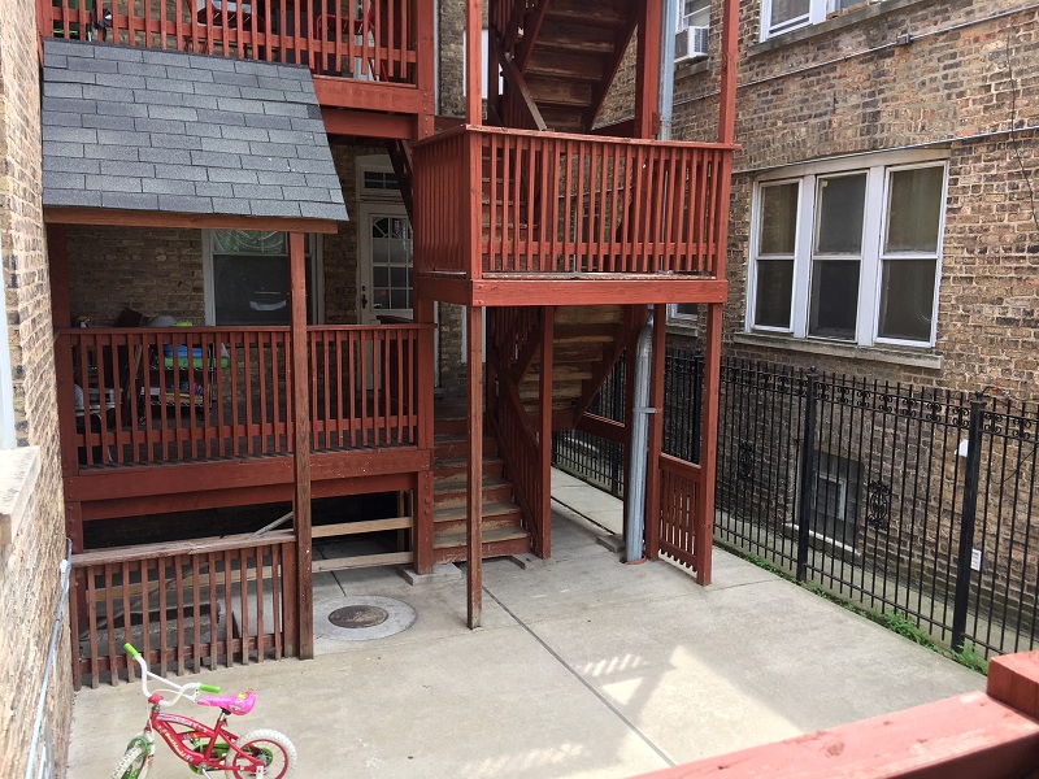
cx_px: 520
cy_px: 390
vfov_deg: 48.2
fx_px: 870
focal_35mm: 29
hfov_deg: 61.7
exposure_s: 1/146
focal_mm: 4.15
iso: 25
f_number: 2.2
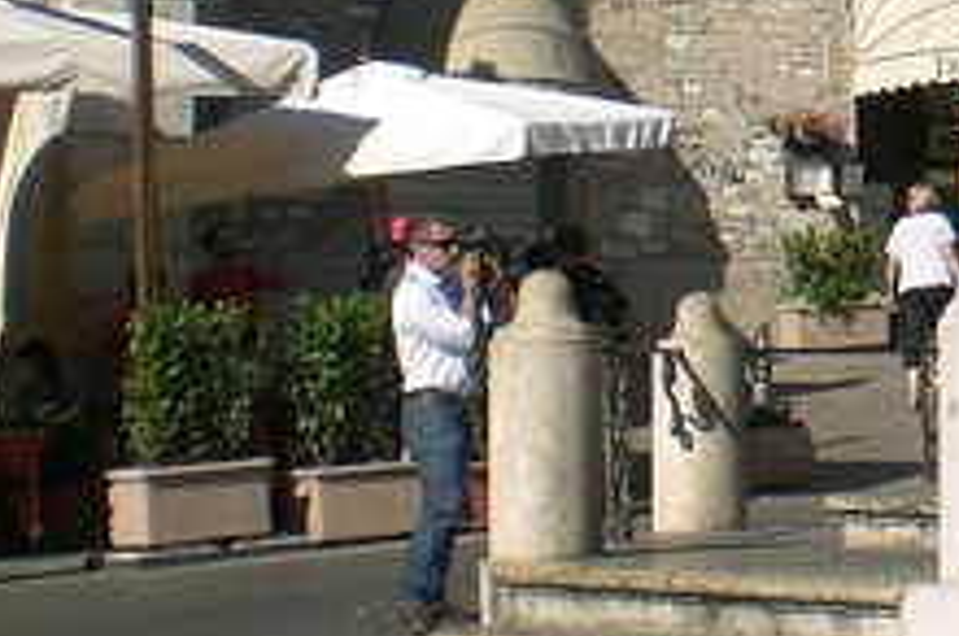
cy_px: -44
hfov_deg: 13.1
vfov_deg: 9.4
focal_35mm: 144
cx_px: 1648
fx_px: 3830
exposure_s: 1/640
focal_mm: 6.3
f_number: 4.4
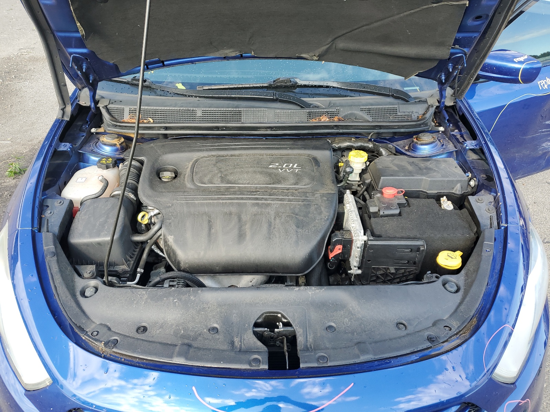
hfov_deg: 67.3
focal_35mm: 26
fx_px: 413
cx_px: 275
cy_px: 206
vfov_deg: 53.1
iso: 50
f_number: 1.5
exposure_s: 1/263
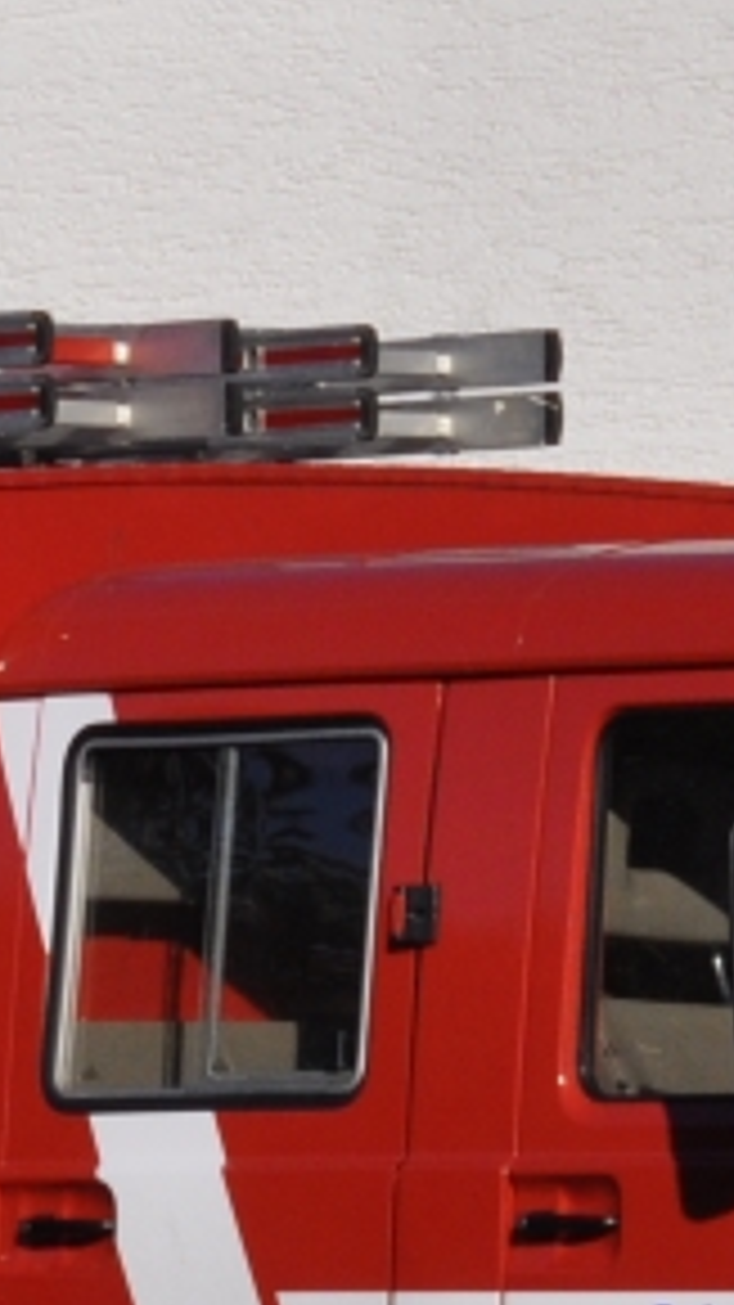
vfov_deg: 6.3
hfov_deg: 3.6
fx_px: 11806
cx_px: 477
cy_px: 1174
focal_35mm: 341
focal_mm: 70
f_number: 10
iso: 500
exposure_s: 1/1600
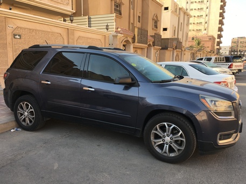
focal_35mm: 29
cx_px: 123
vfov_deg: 48.2
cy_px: 92
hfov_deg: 61.6
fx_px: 206
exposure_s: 1/398
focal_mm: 4.15
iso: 25
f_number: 2.2
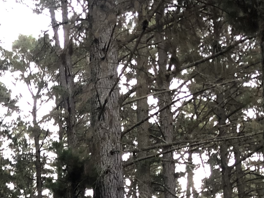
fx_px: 694
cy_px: 241
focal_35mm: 91
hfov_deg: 20.7
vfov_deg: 15.6
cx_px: -10
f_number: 1.8
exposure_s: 1/6
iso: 100
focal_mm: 3.99
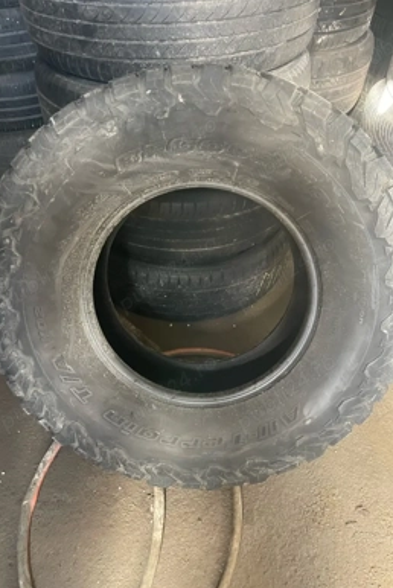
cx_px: 198
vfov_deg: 65.4
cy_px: 292
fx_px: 458
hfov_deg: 46.5
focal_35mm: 28
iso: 500
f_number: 1.6
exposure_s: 1/40
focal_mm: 4.2
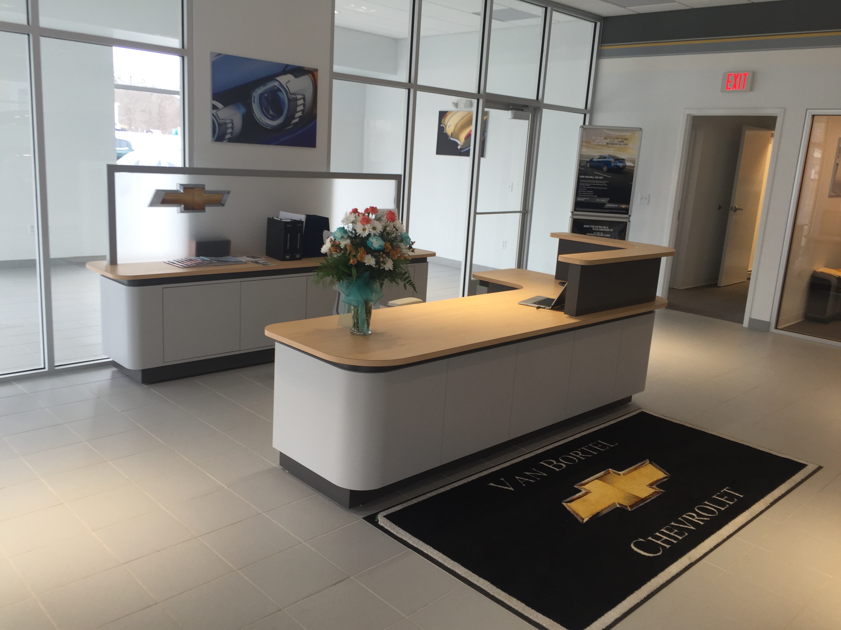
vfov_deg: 48.2
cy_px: 315
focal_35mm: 29
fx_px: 705
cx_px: 420
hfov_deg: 61.7
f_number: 2.2
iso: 32
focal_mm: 4.15
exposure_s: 1/60
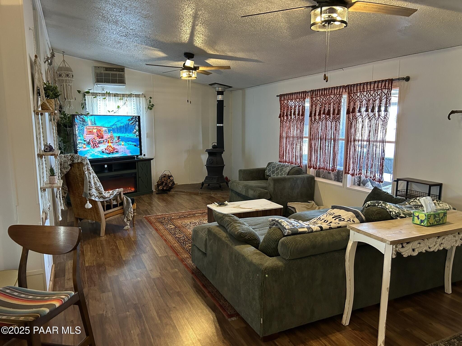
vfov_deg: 53.1
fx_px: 347
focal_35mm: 26
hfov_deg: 67.3
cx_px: 231
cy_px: 173
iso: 400
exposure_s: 1/60
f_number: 1.5
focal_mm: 5.7
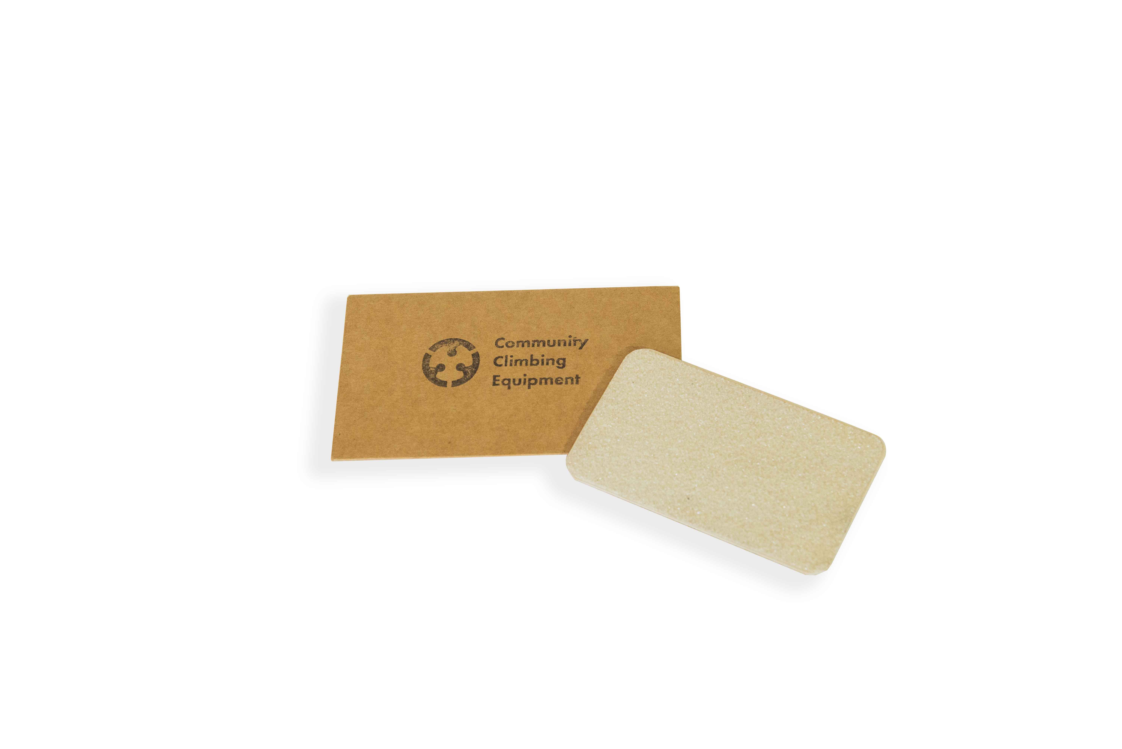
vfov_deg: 21.9
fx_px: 1933
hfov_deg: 32.4
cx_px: 561
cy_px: 374
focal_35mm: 62
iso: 2000
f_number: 9
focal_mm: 62
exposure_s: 1/160
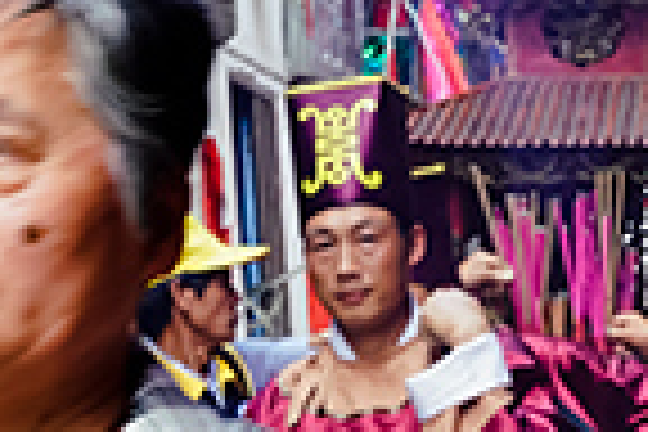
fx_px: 3258
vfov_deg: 7.6
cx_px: 320
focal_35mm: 181
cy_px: 349
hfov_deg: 11.4
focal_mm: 26
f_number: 8
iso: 320
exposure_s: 1/50
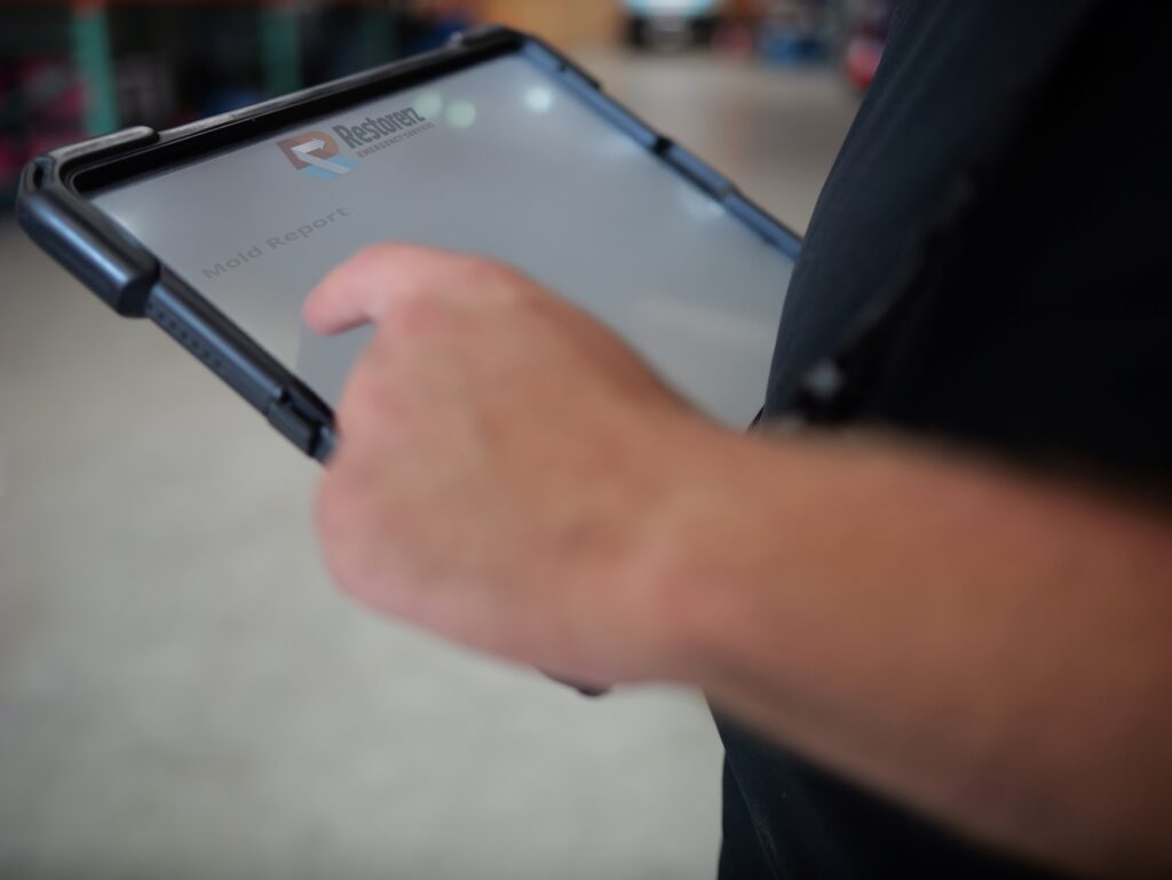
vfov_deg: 39.7
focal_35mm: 36
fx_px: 1219
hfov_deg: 51.3
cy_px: 440
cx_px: 586
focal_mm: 18
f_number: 1.3
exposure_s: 1/125
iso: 100
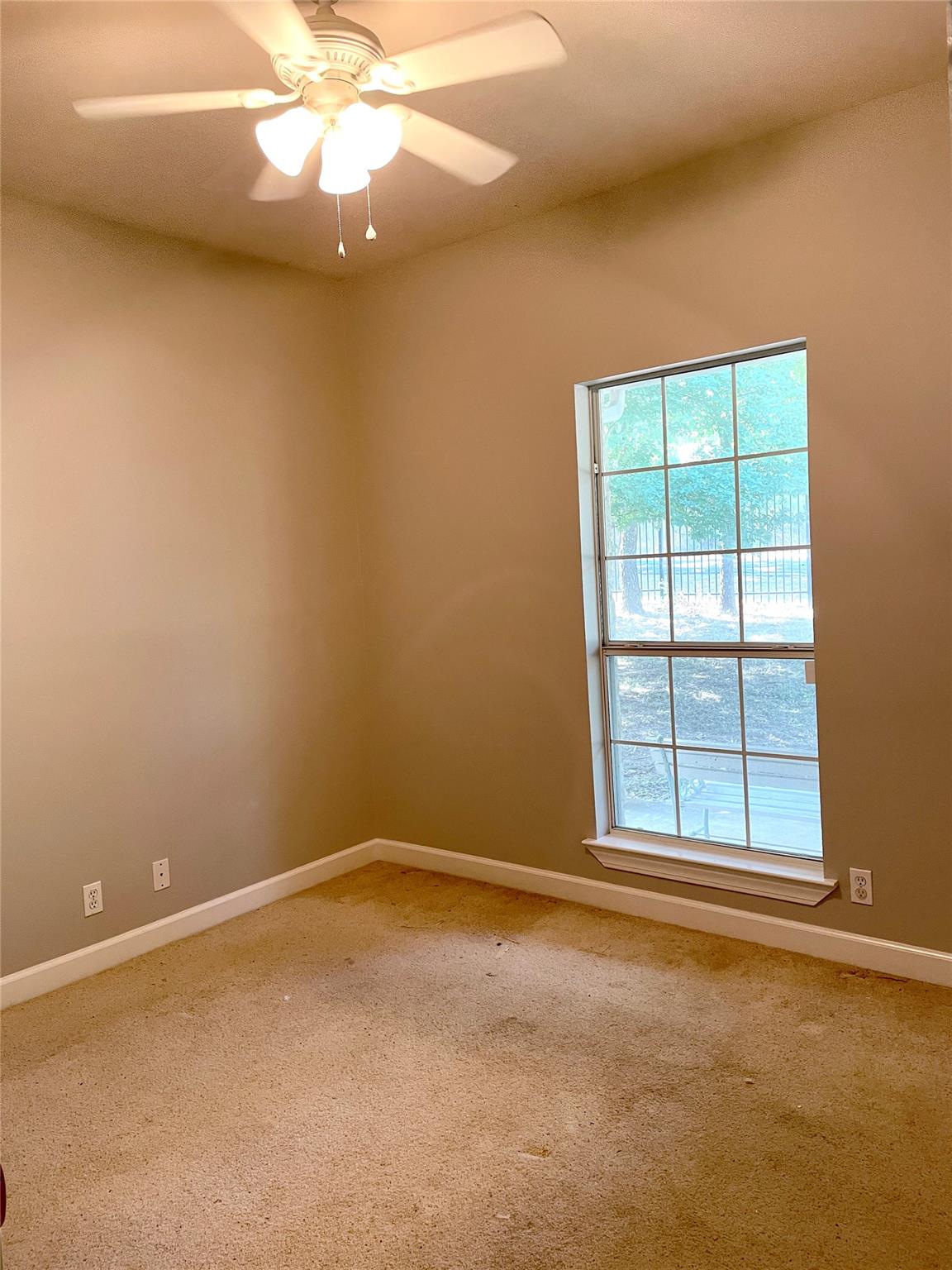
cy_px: 635
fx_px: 953
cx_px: 476
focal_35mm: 26
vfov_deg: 67.3
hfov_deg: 53.1
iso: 100
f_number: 1.6
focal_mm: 4.2
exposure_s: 1/60
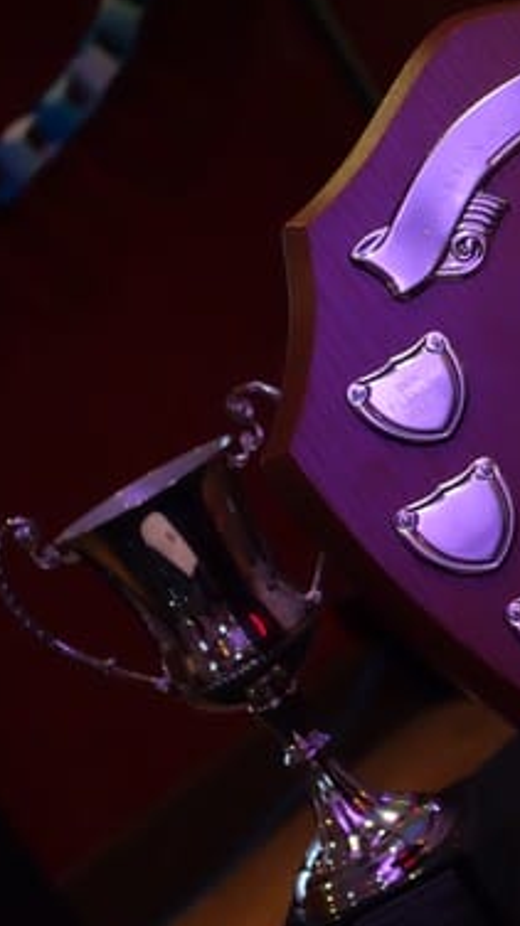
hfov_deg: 14.5
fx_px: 2014
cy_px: 453
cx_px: 532
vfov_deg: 25.9
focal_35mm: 82
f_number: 3.2
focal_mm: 18.23
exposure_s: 1/100
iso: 3200
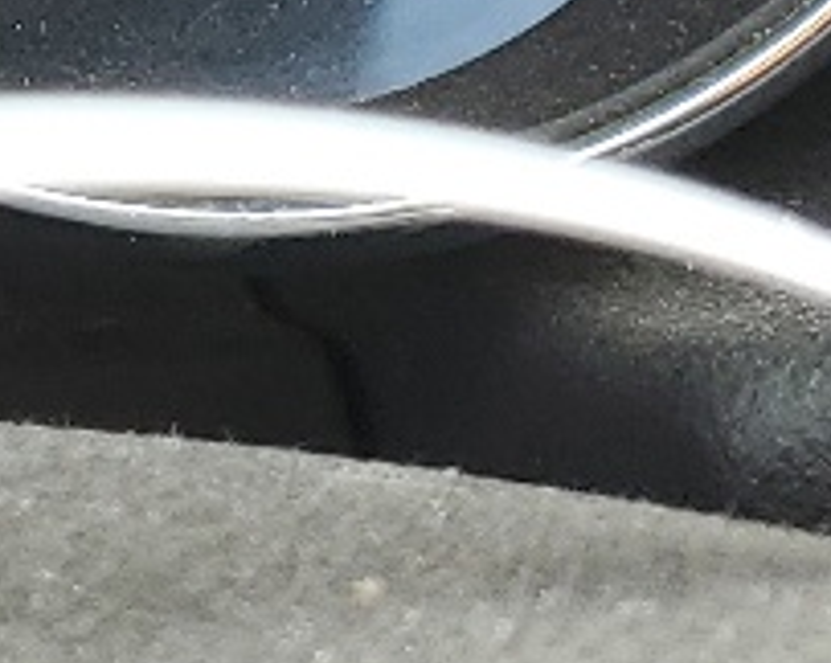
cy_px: -1207
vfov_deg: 7.0
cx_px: -1380
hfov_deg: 8.5
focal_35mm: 200
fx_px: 4914
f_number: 1.5
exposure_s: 1/133
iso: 50
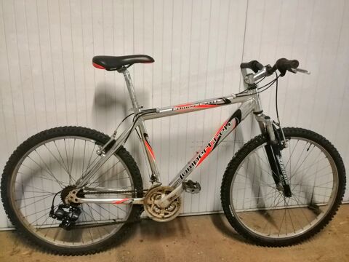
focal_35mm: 27
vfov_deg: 51.4
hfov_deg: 65.3
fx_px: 272
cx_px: 174
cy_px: 131
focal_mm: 3.95
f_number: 1.8
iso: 640
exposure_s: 1/20
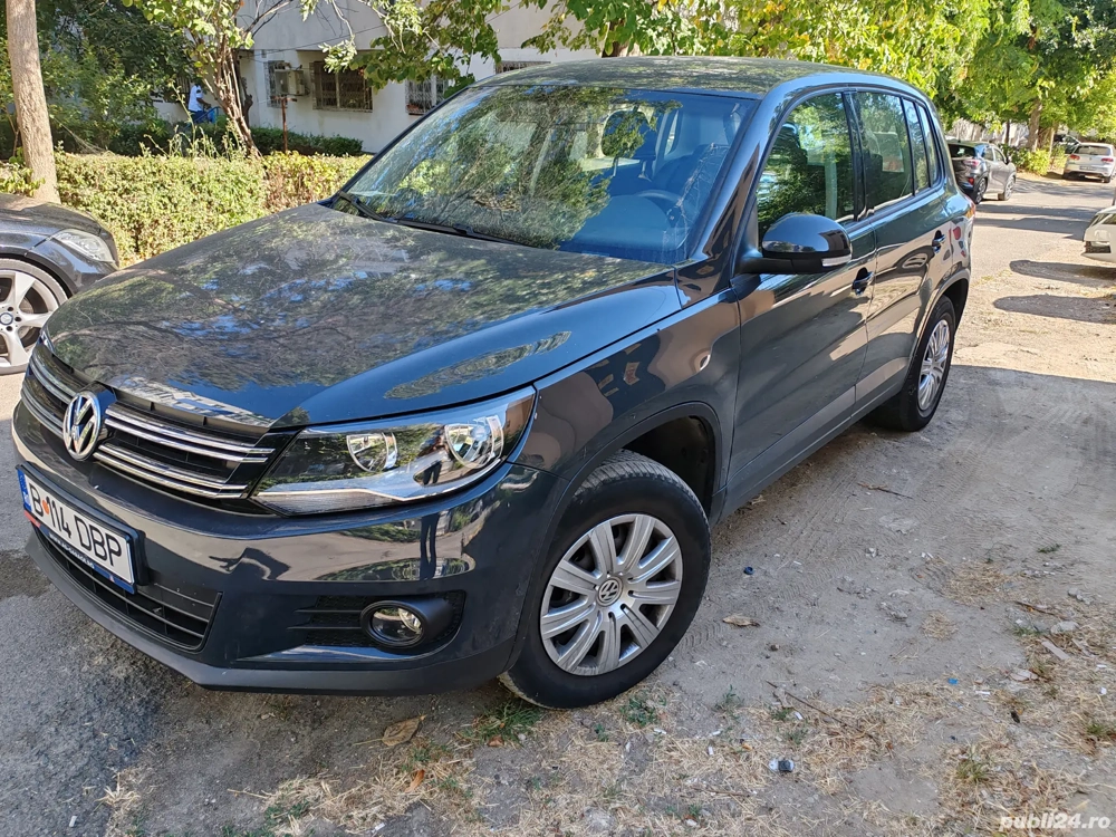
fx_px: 870
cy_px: 418
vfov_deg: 51.4
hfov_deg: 65.3
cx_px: 558
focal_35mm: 27
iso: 50
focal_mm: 6.12
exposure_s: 1/220
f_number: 1.9
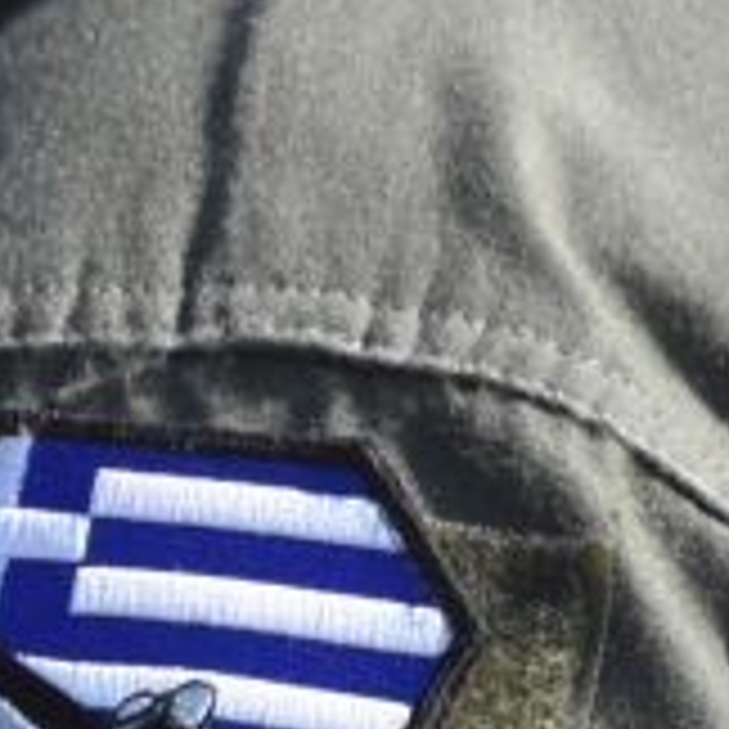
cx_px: -230
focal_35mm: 1055
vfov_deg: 1.7
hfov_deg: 1.7
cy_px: 835
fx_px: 25137
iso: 1600
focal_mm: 210
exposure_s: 1/3195
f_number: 7.1
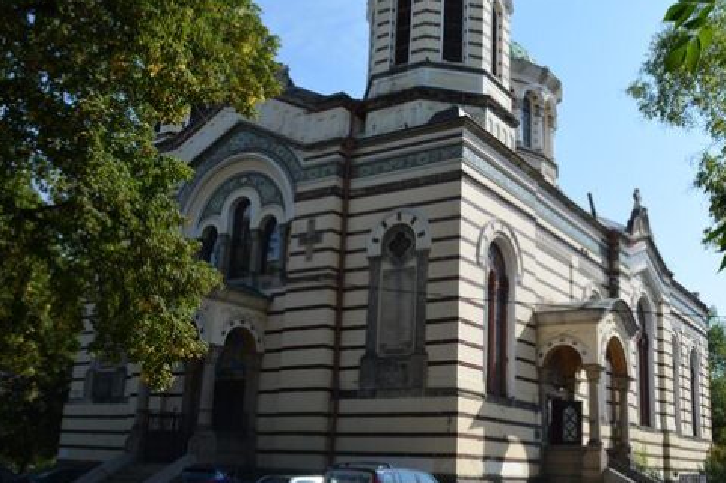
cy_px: 245
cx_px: 441
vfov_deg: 34.2
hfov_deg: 49.2
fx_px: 786
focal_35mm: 39
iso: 200
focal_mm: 18
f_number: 10
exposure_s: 1/250
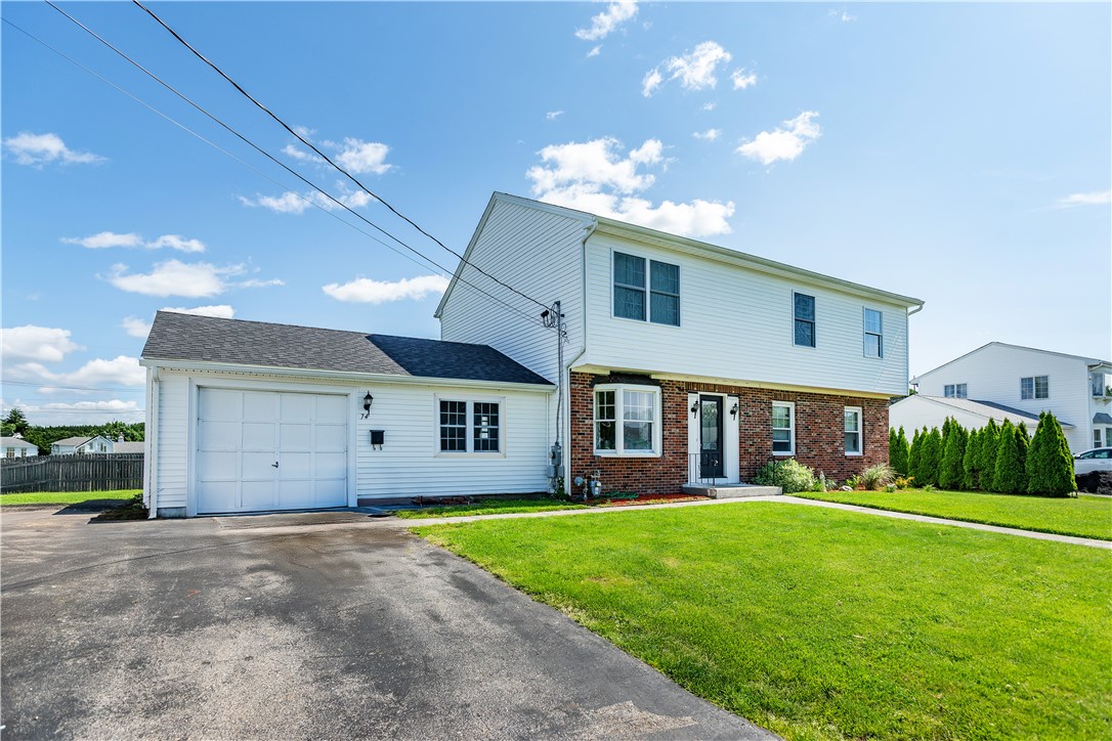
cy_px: 370
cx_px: 556
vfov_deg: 67.4
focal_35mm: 18
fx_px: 556
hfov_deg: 90.0
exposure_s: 1/250
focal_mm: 18
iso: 100
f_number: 6.3
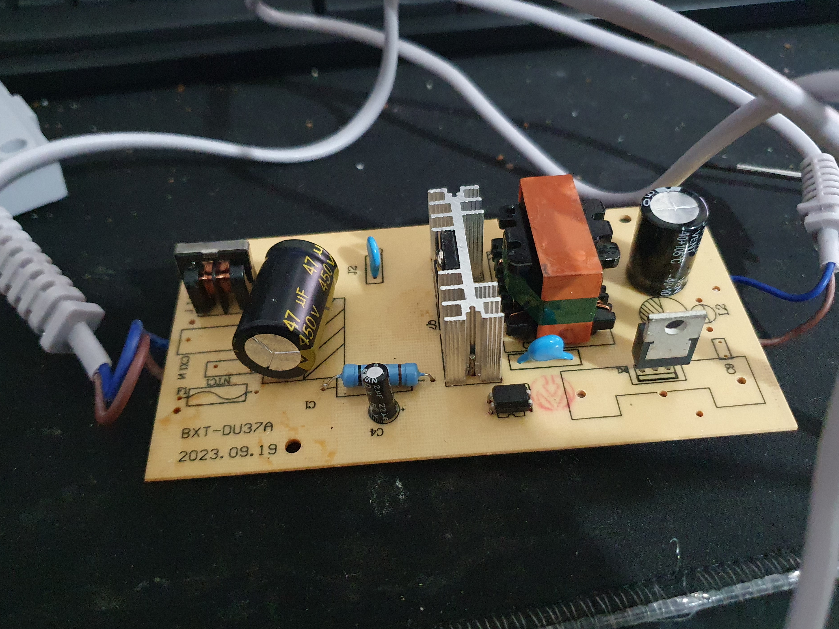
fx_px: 679
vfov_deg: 49.7
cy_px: 293
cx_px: 407
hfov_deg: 63.4
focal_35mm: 28
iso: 640
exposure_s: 1/33
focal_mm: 4.32
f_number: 1.5
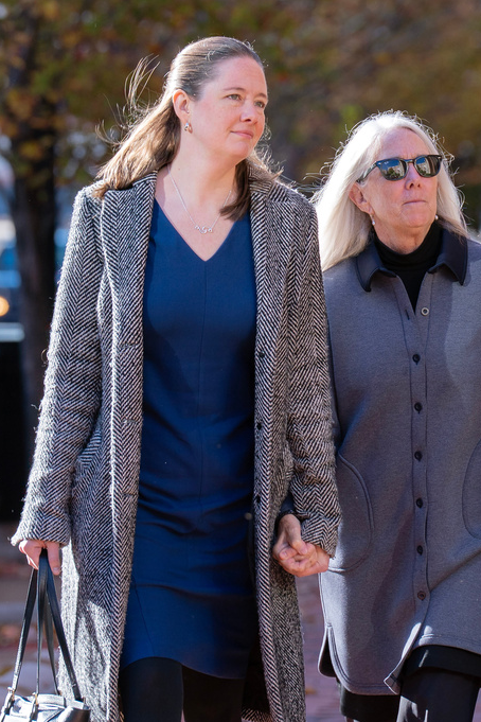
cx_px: 485
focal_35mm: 301
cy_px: 361
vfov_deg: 6.8
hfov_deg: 4.6
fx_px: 6032
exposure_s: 1/320
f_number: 5
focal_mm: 200
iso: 200
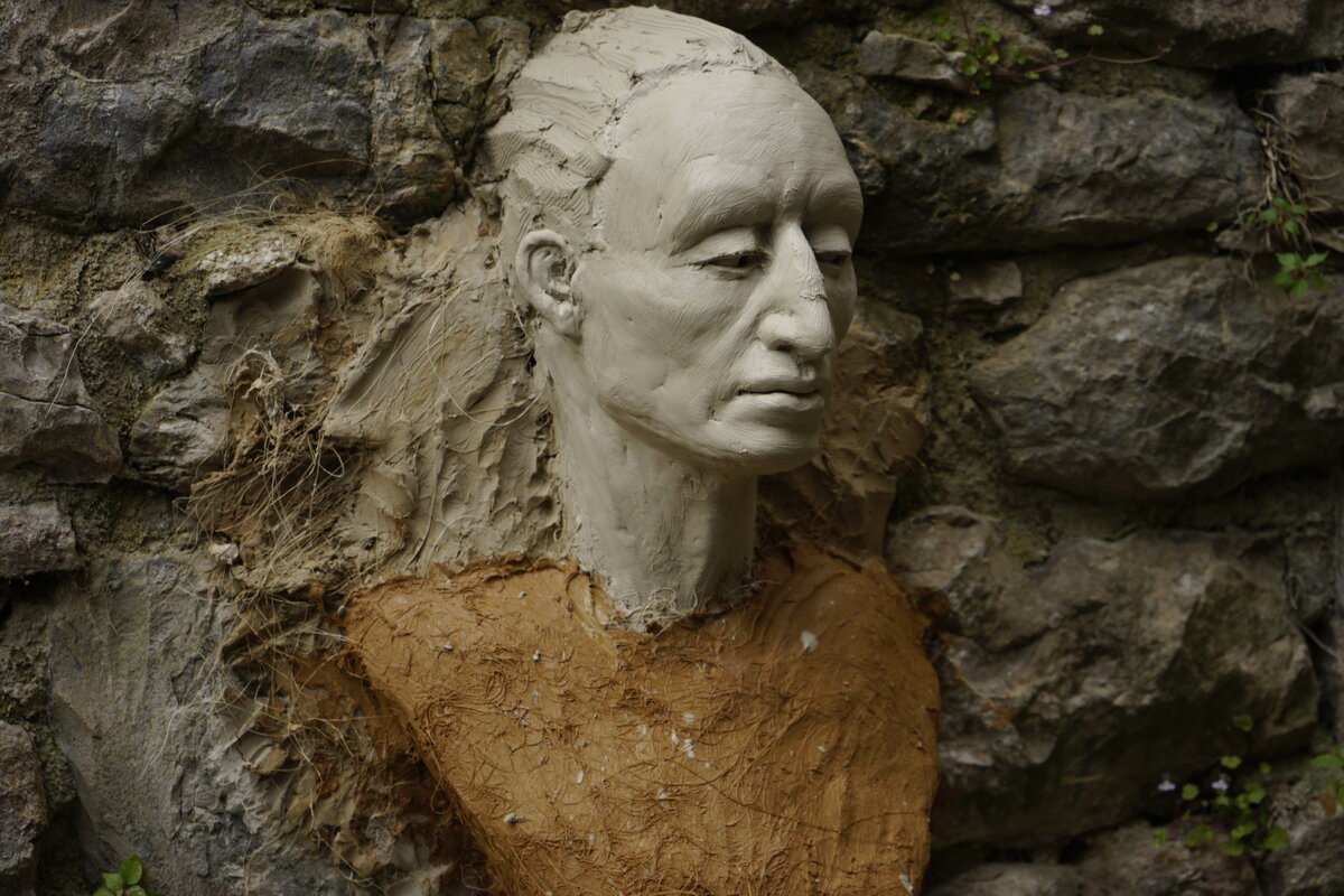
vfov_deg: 19.5
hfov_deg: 28.8
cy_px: 448
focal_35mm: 70
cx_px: 672
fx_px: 2613
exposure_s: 1/80
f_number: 5.6
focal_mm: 70
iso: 640
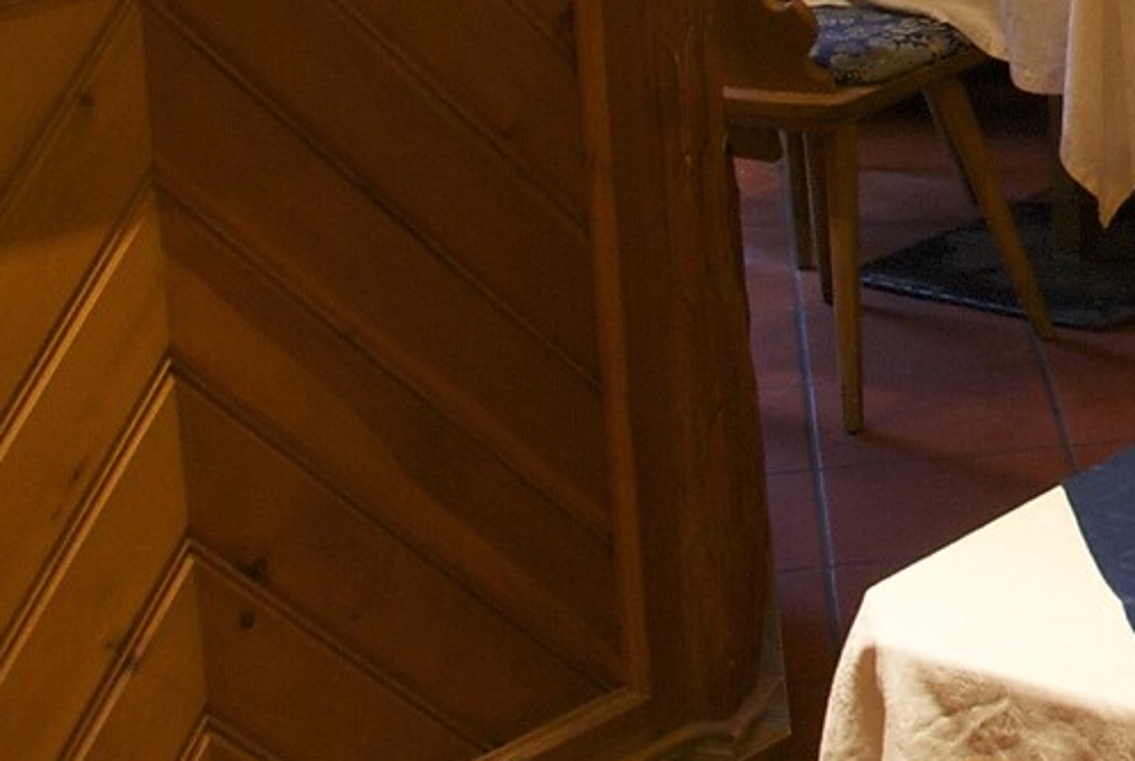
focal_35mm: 104
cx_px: 1680
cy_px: -441
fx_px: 3285
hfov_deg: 17.7
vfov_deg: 12.5
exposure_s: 1/10
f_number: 3.5
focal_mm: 18
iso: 400
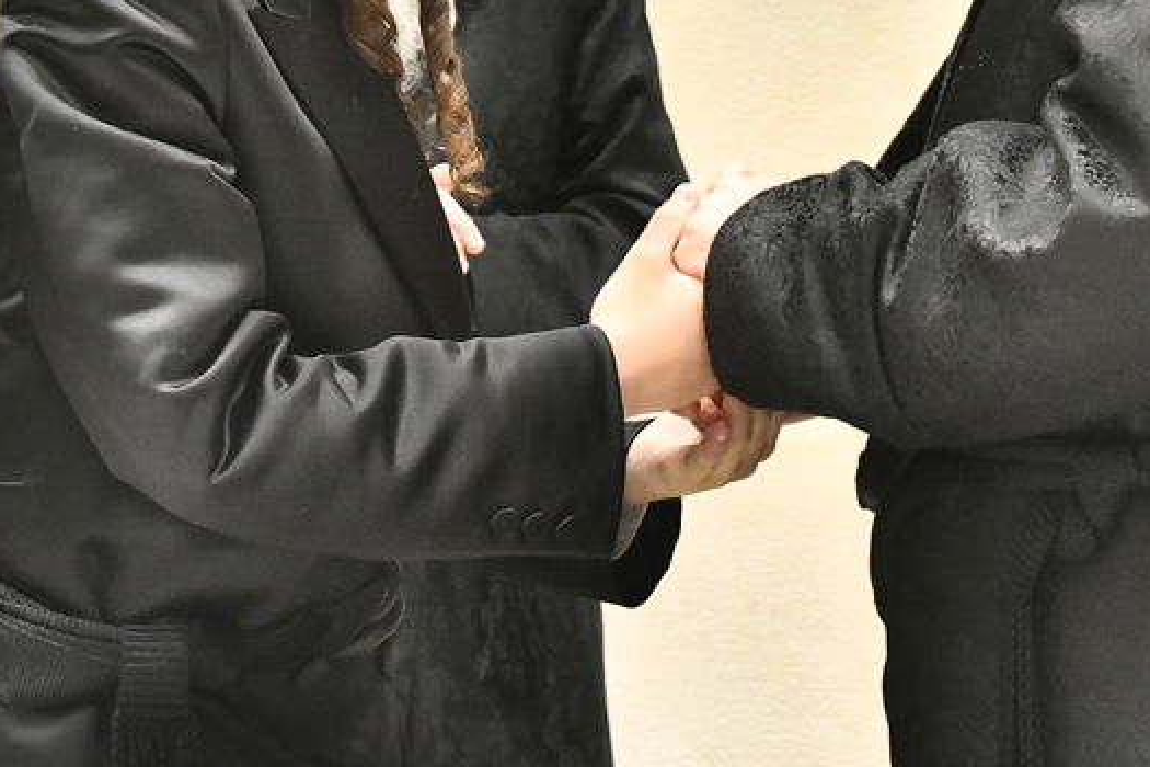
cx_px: 425
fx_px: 4089
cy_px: -139
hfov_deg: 16.0
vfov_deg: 10.5
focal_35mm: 128
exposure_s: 1/250
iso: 4000
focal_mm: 48
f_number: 5.6
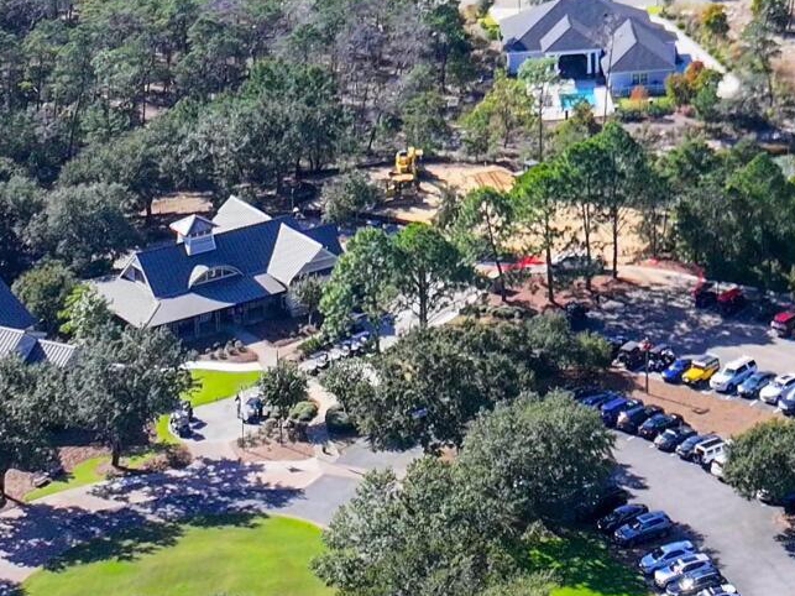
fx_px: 2572
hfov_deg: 16.4
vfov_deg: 12.4
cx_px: 1093
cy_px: -348
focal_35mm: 112
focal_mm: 12.29
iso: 180
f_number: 2.8
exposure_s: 1/2500
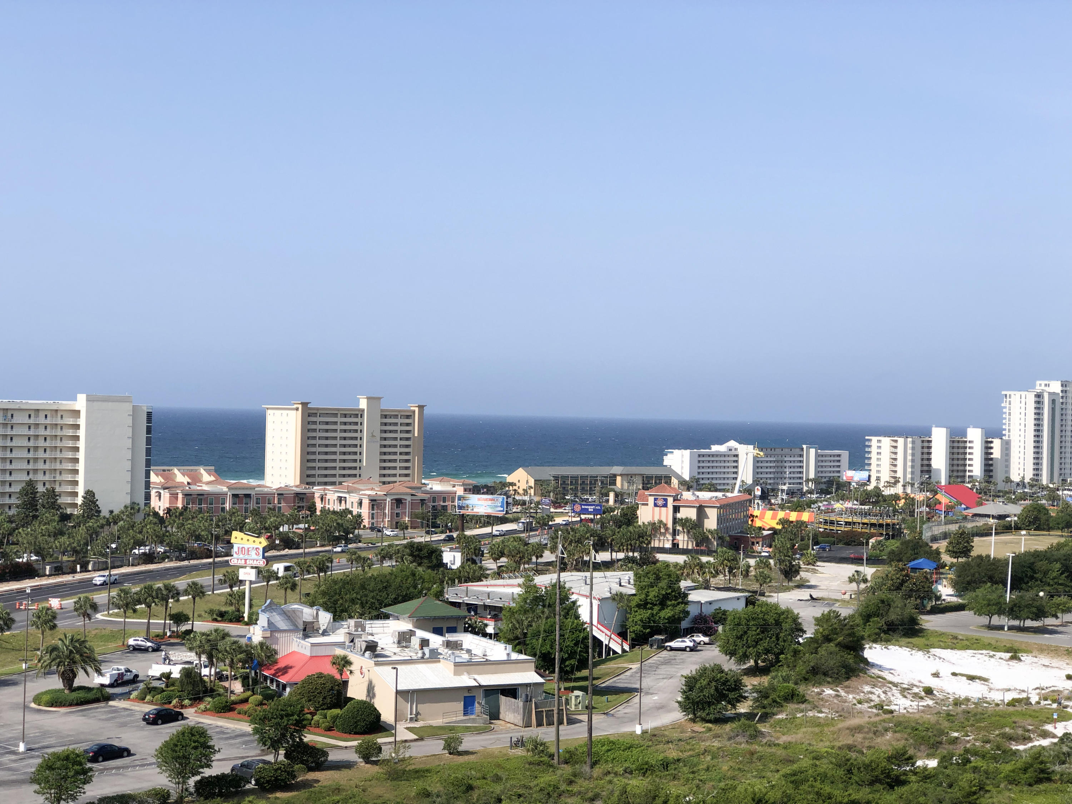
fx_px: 1765
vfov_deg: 25.7
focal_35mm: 57
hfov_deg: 33.8
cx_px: 536
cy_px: 402
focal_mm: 6.6
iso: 20
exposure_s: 1/960
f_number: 2.8
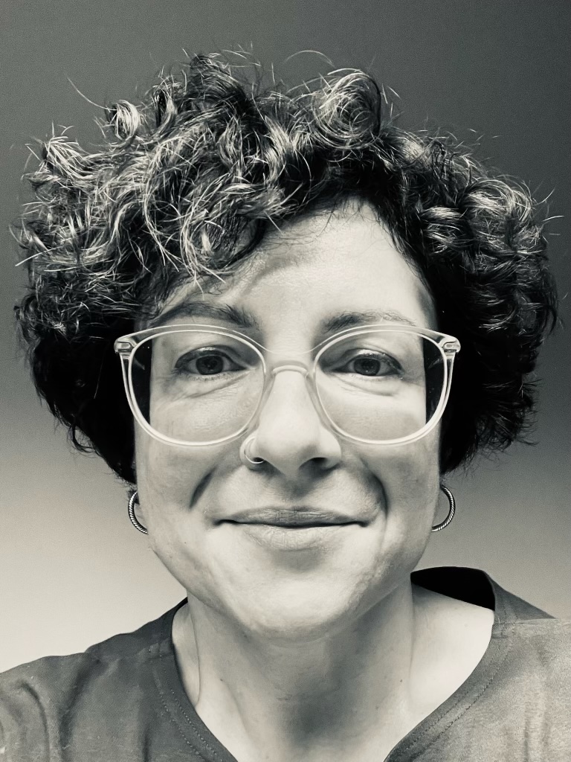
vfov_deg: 60.0
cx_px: 286
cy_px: 381
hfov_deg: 46.8
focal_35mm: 30
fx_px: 660
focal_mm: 2.71
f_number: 2.2
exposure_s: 1/50
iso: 250
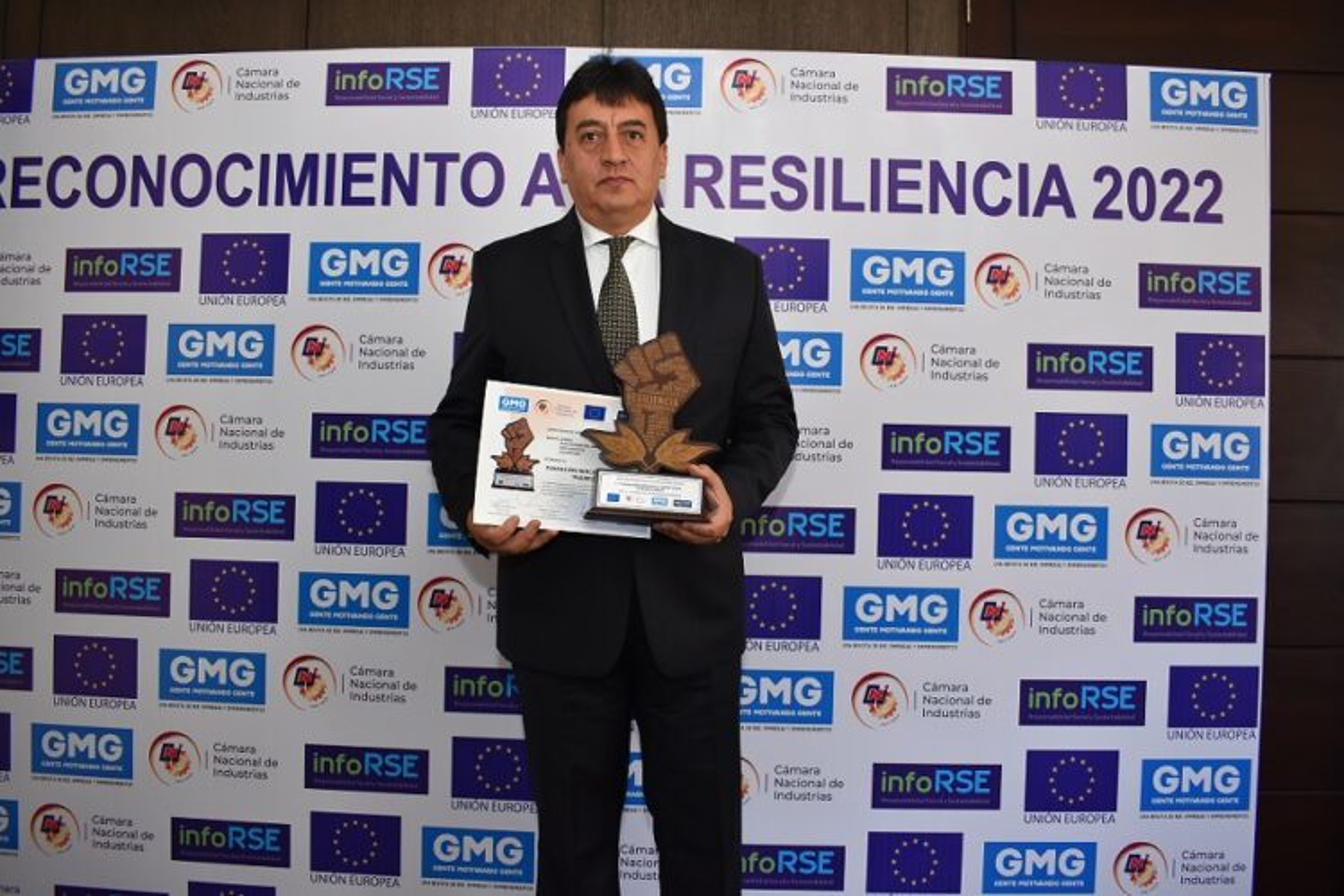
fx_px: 1008
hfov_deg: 67.4
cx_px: 672
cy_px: 448
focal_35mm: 27
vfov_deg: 47.9
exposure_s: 1/80
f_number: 4.5
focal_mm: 18
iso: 800
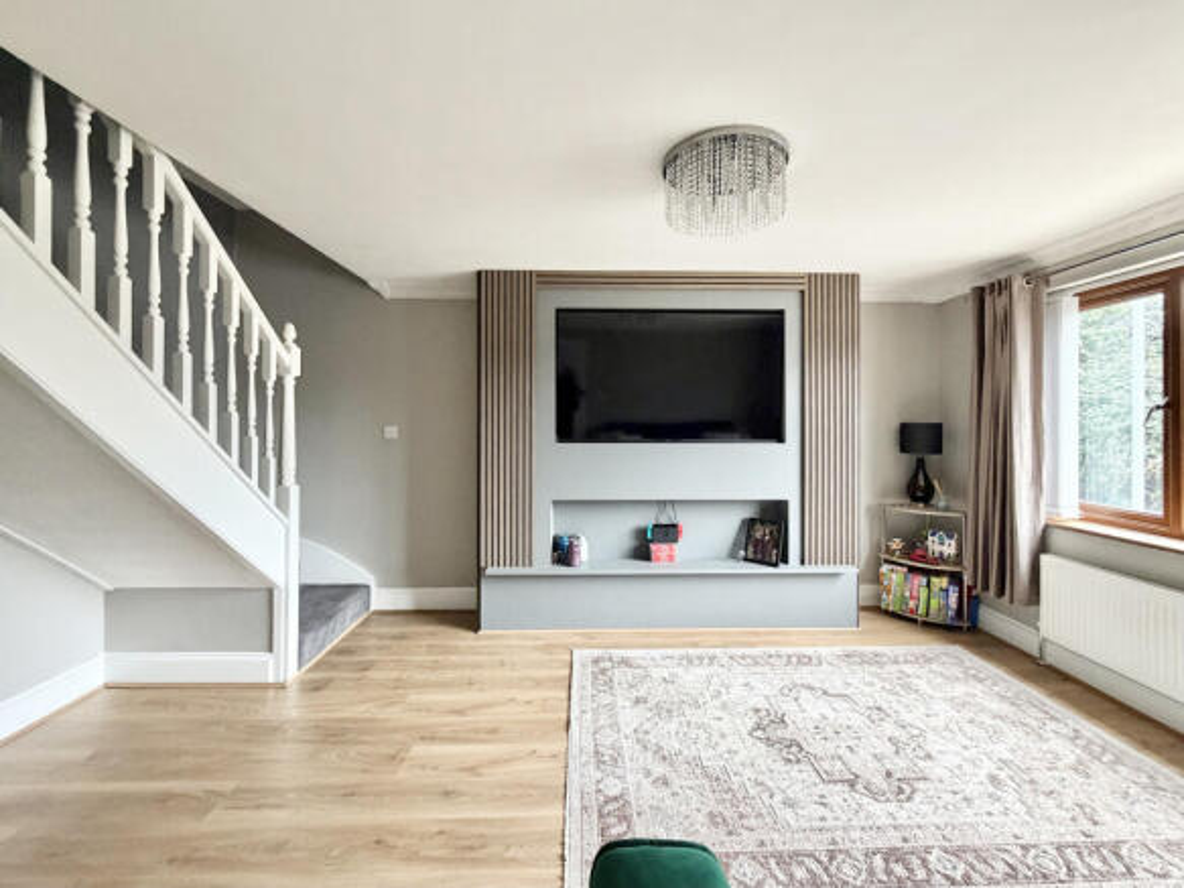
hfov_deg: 102.1
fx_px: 479
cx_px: 592
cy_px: 444
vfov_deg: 85.7
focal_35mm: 14
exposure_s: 1/60
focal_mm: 2.22
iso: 400
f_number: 2.2
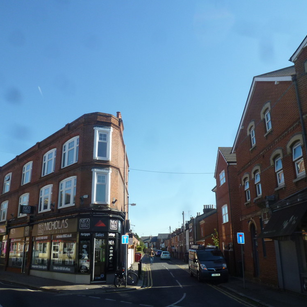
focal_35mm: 29
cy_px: 156
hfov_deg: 55.6
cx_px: 161
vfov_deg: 55.6
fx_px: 291
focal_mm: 4.3
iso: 100
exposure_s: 1/400
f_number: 4.5
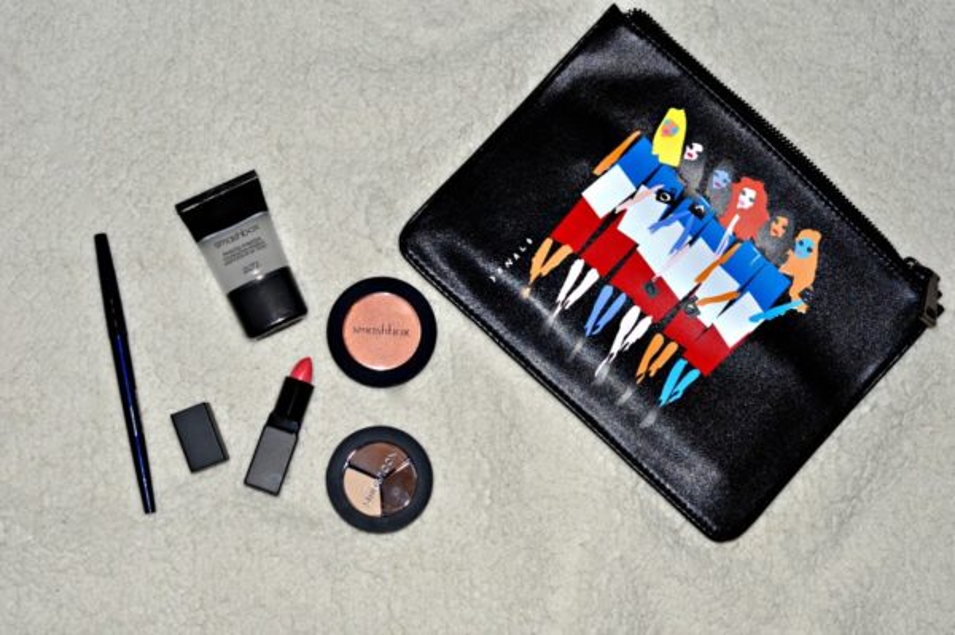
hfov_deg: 27.0
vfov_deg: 18.2
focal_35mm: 75
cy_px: 318
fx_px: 1988
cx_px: 478
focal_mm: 50
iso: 200
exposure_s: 1/125
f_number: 5.6
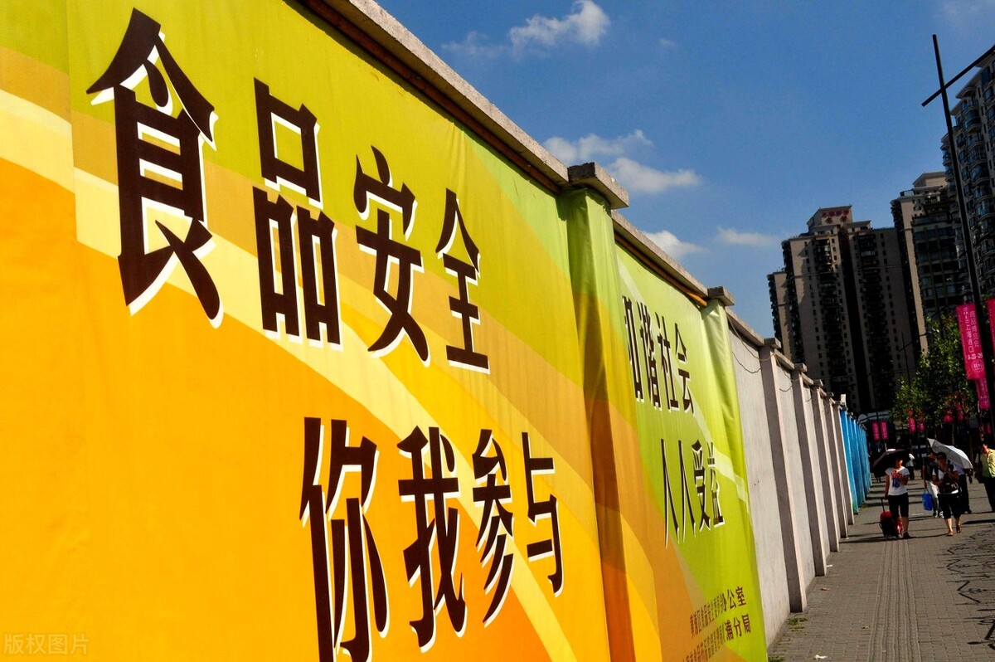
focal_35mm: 42
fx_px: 1160
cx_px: 498
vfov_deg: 31.8
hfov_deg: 46.4
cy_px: 331
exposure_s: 1/1250
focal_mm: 28
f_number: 13
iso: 800
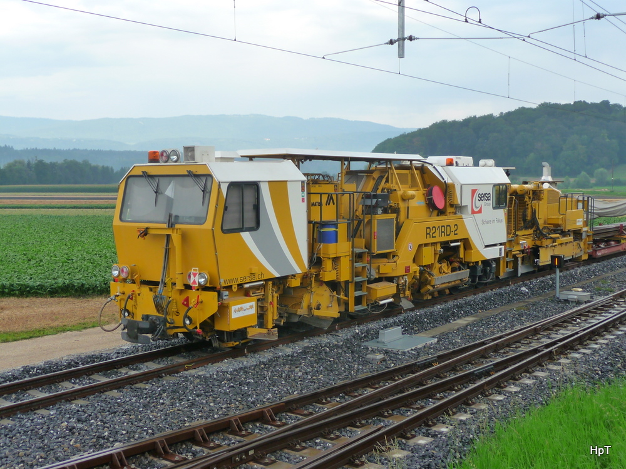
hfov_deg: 42.1
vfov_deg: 32.2
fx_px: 814
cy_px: 234
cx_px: 313
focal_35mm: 45
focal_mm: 7.6
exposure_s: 1/200
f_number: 4.1
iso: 160
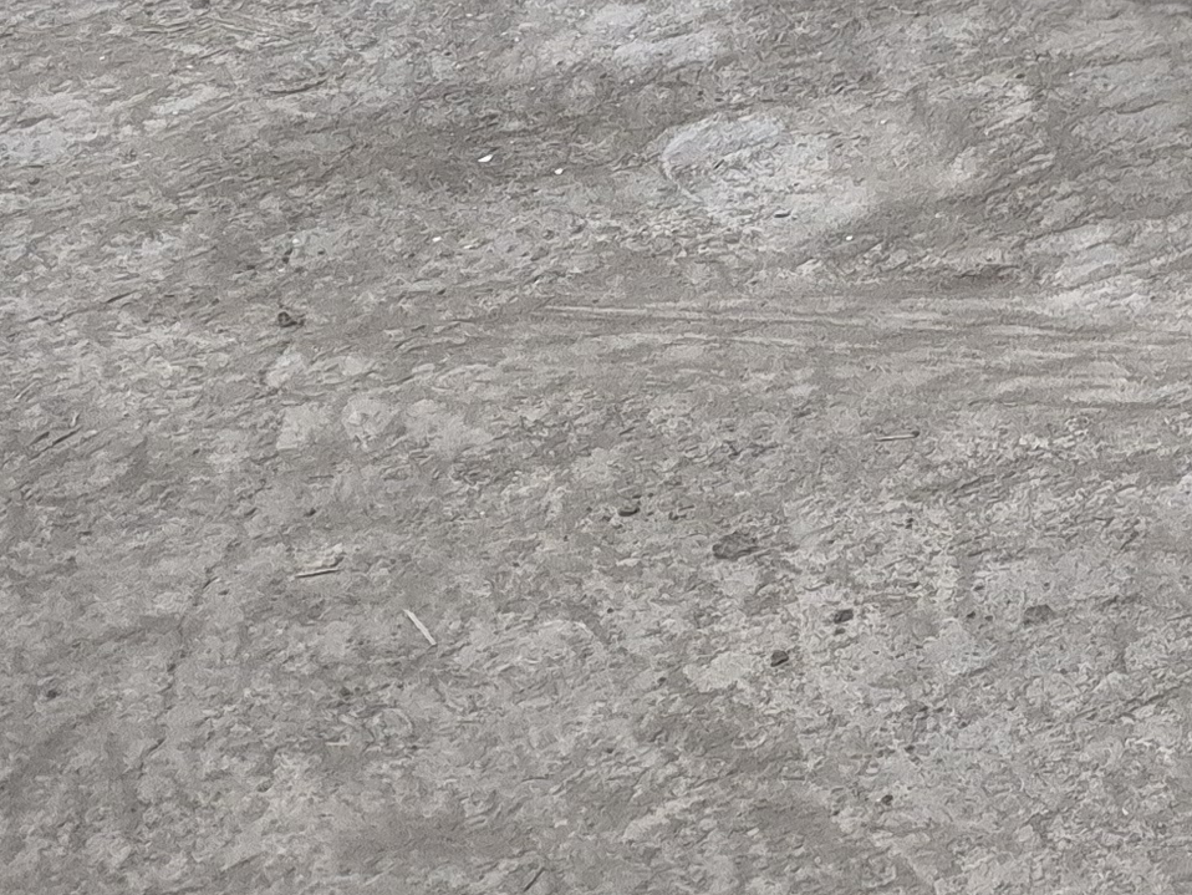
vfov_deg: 13.1
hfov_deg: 16.4
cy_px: -965
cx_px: 2286
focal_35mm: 96
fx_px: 3307
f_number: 1.8
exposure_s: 1/100
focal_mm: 5.4
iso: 500
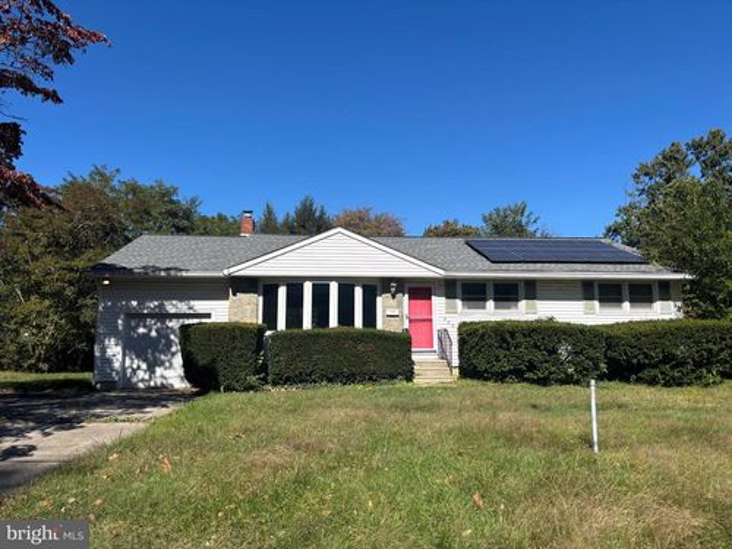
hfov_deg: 67.3
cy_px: 274
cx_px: 366
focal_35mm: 26
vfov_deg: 53.1
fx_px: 550
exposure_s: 1/3311
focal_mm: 5.96
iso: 50
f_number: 1.6
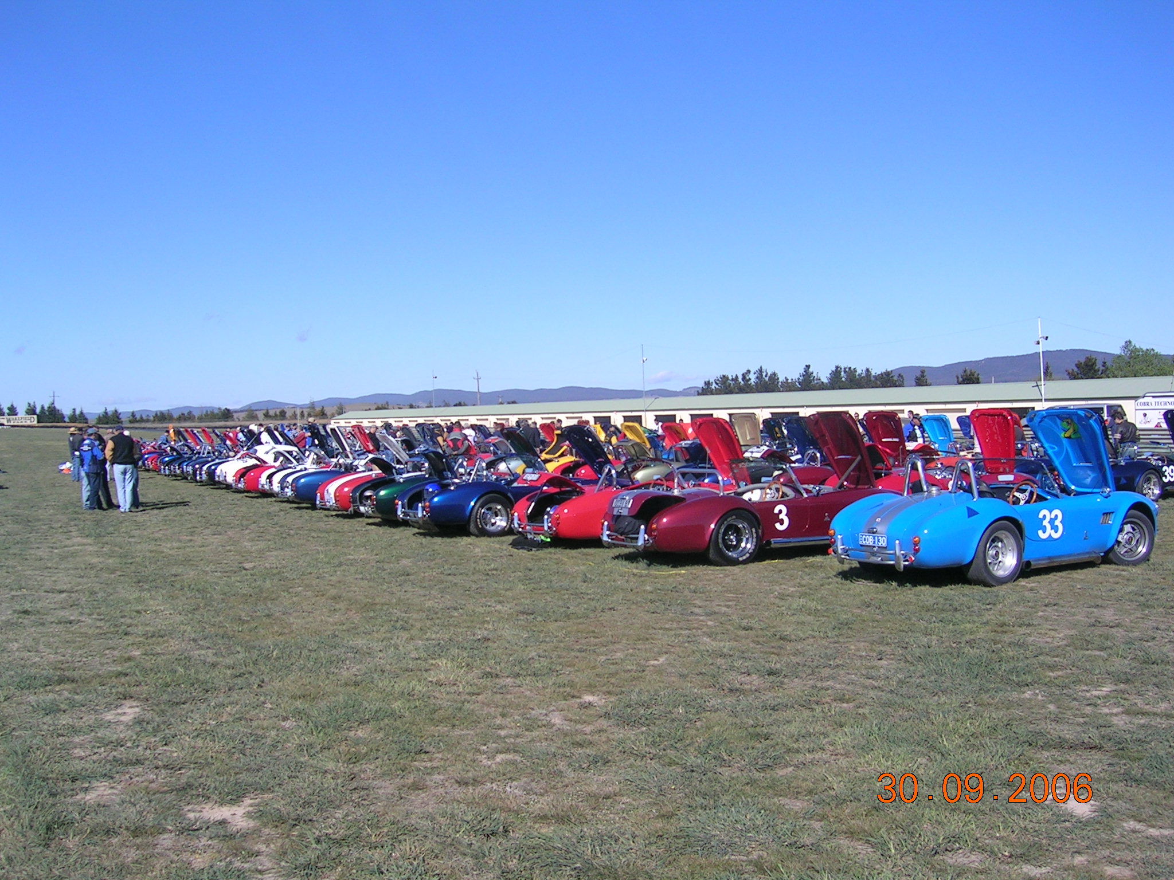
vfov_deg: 40.7
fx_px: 1187
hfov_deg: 52.6
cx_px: 587
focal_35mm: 35
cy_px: 440
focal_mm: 5.4
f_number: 4.8
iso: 50
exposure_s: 1/436
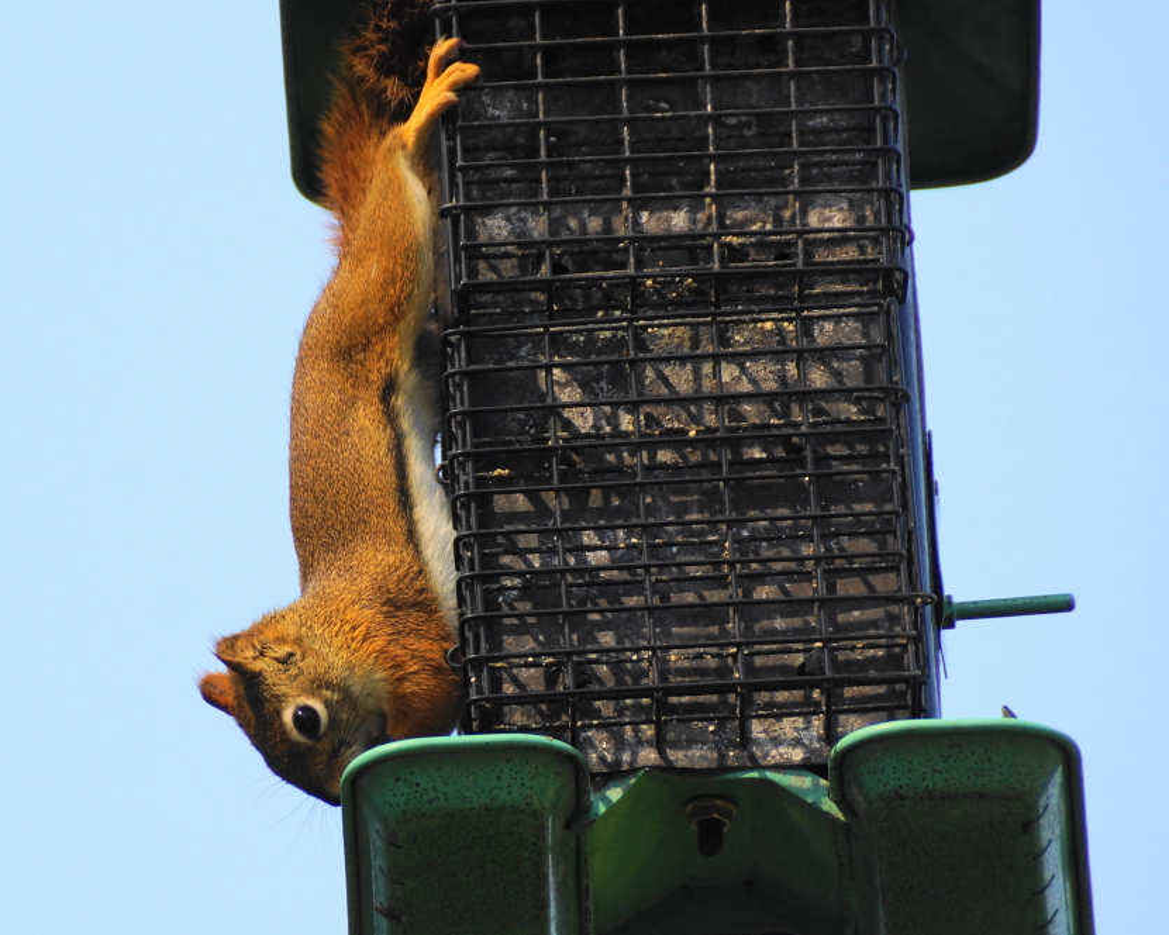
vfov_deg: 3.7
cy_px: 468
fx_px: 14670
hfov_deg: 4.6
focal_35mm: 424
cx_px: 635
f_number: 6.3
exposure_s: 1/400
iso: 250
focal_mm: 250
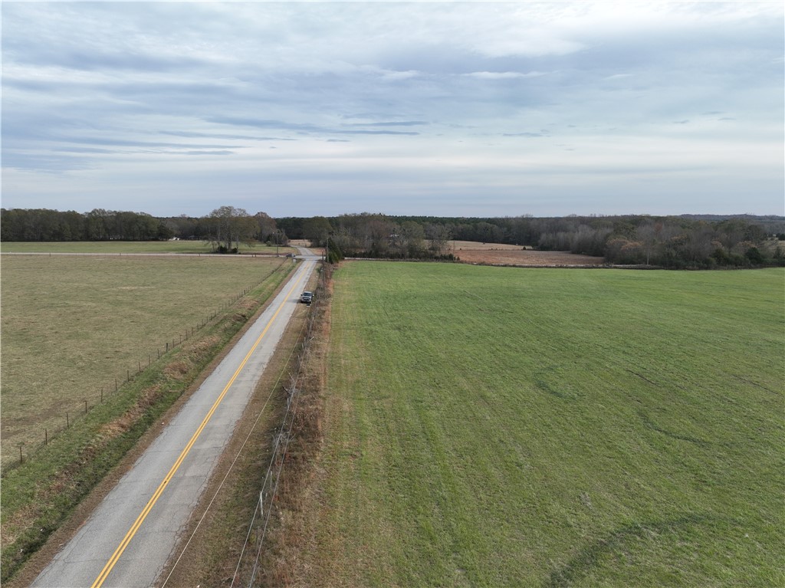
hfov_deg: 71.6
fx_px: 544
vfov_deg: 56.8
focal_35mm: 24
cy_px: 294
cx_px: 392
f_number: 2.8
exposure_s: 1/120
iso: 100
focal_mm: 12.29
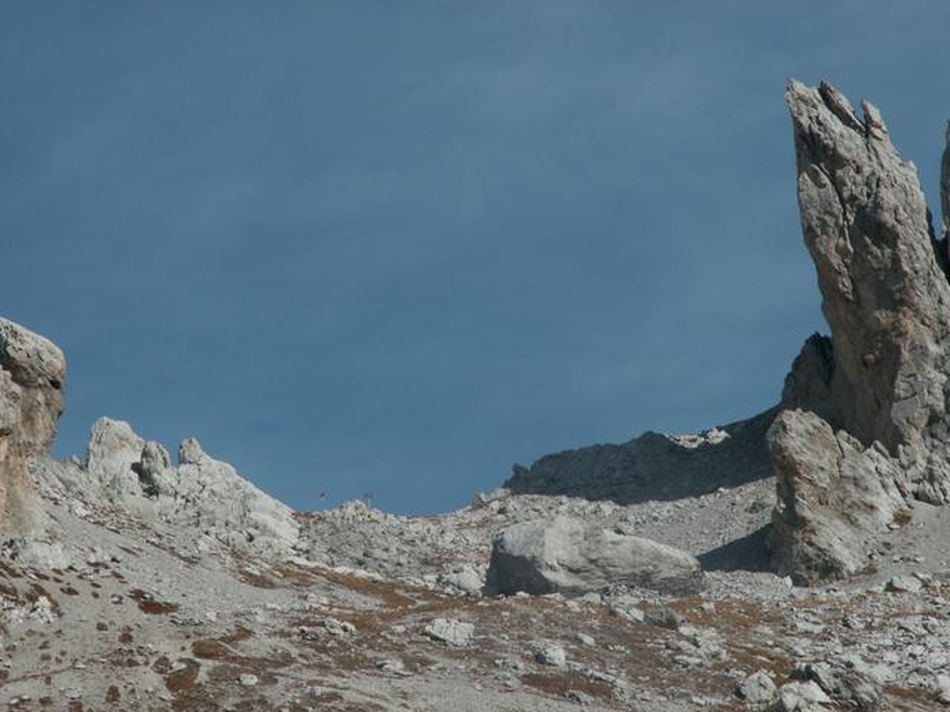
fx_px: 4858
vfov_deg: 8.4
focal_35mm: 177
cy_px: 356
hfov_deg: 11.2
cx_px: 475
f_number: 6.3
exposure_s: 1/500
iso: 50
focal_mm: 29.04
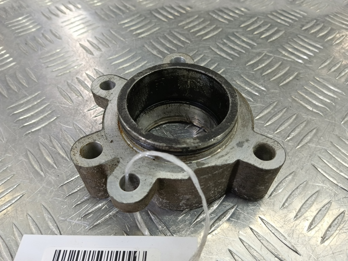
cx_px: 174
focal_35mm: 23
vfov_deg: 58.9
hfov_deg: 73.9
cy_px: 130
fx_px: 231
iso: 139
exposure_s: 1/50
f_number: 1.6
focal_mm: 4.11
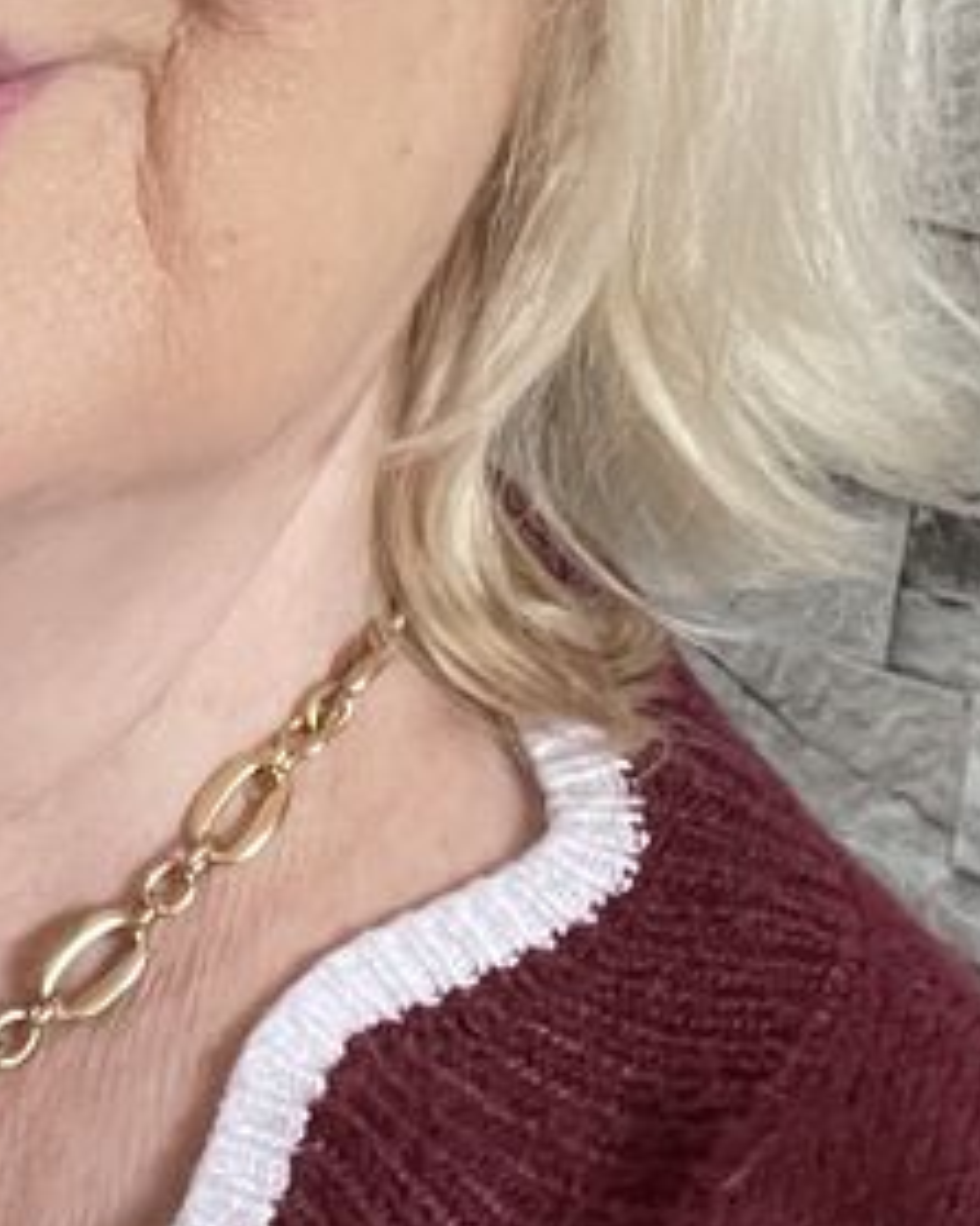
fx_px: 3809
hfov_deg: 14.3
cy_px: -110
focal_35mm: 105
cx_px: -83
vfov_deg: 17.7
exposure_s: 1/40
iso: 400
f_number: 2.2
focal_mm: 2.71
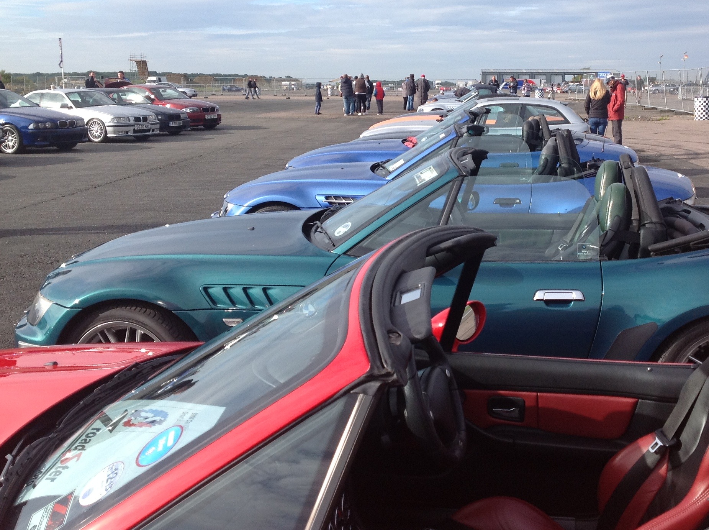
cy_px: 185
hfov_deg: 38.7
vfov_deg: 29.4
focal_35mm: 49
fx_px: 1002
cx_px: 447
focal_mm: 4.28
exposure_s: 1/1080
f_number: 2.4
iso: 50
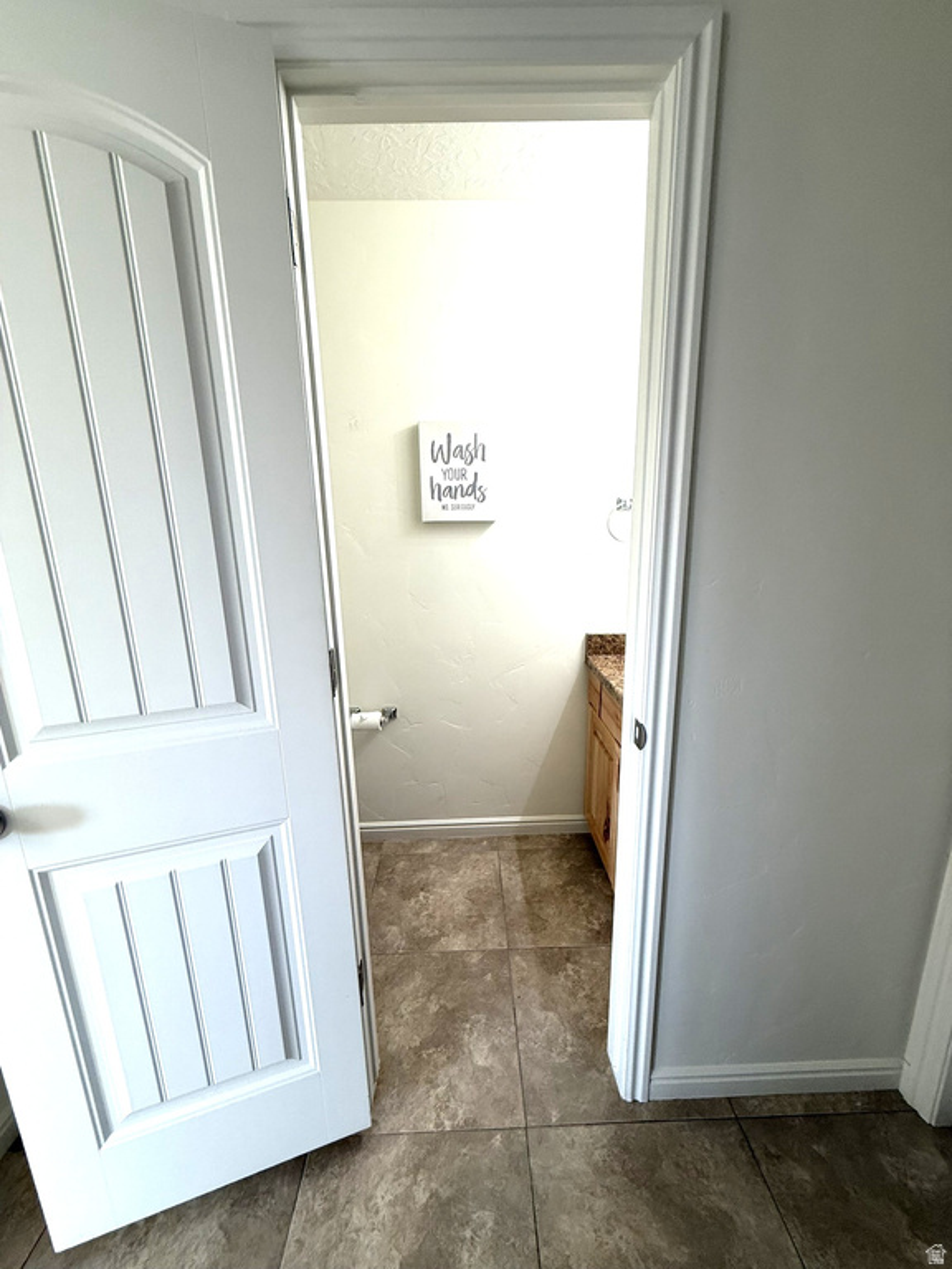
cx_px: 476
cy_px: 634
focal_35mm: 14
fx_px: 513
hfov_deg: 85.7
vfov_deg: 102.1
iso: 125
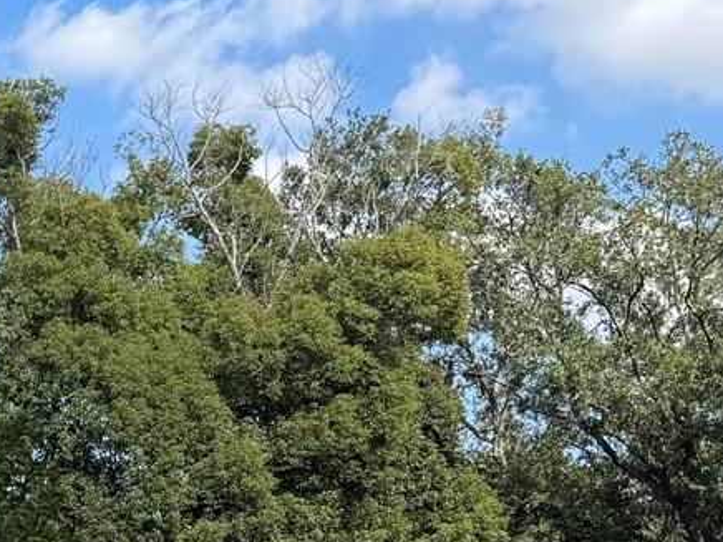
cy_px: 862
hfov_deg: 20.6
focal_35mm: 88
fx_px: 1838
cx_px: -179
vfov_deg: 15.3
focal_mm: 6.76
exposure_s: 1/1524
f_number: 1.78
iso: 80
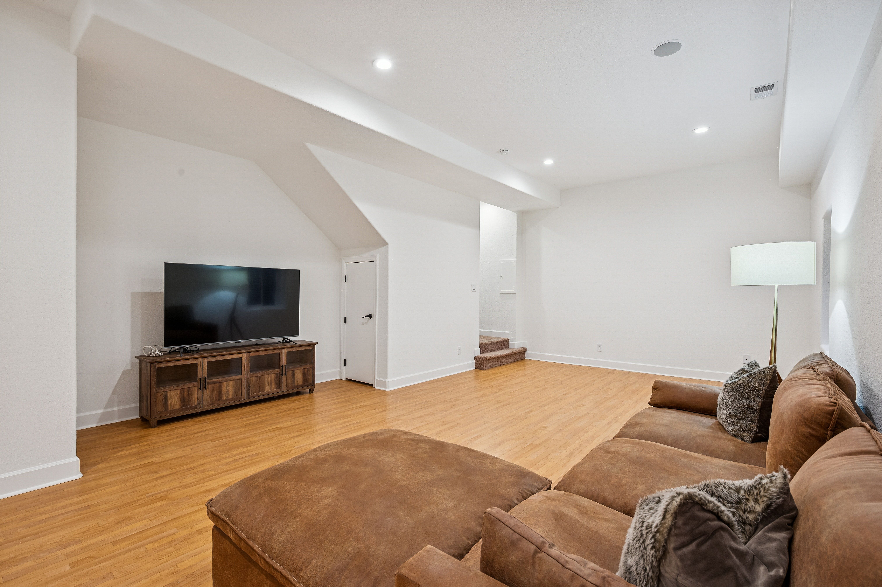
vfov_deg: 72.0
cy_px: 294
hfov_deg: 95.0
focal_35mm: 16
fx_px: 404
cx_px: 441
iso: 400
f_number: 9
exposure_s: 1/6
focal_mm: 16.5
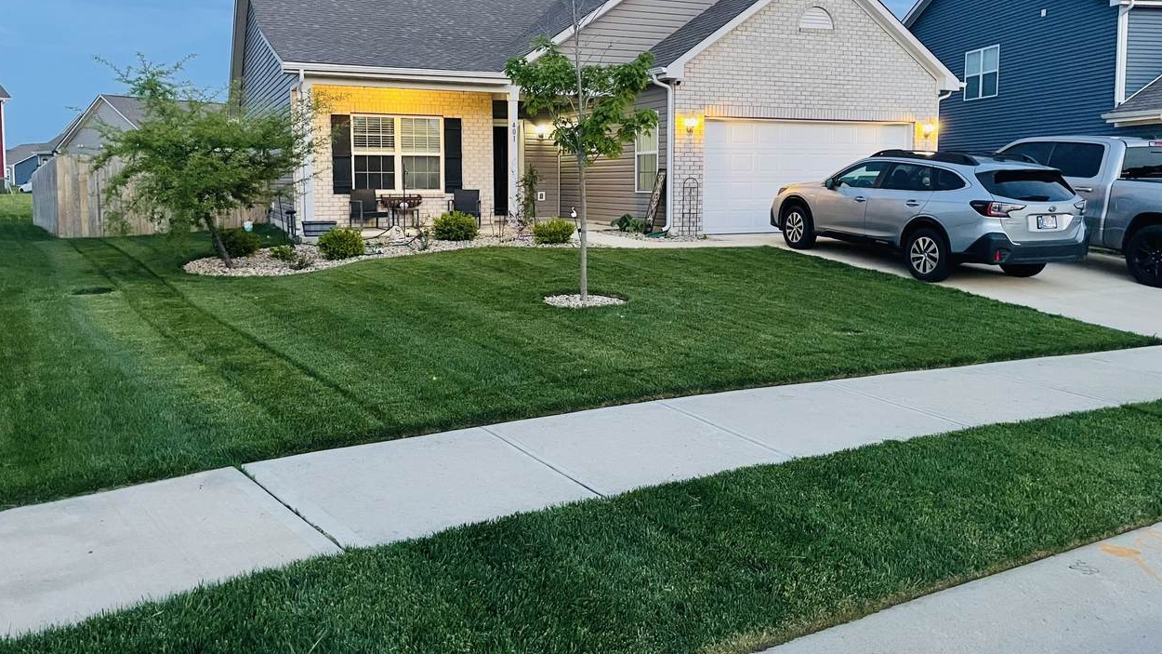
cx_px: 568
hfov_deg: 66.1
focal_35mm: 29
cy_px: 247
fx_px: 893
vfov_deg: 39.9
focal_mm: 4.2
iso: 640
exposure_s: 1/30
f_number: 1.6
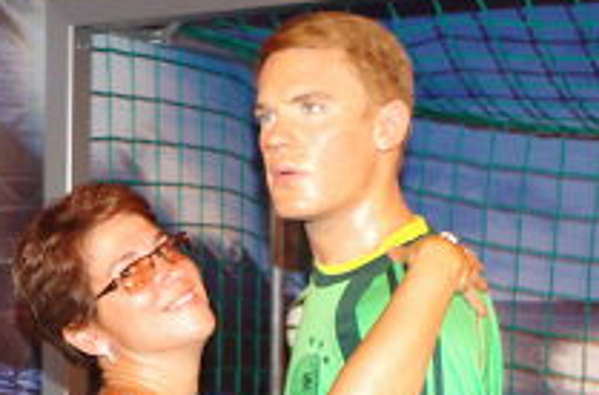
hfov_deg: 25.7
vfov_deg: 16.7
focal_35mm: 78
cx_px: 139
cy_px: 461
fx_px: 1294
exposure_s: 1/15
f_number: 3.5
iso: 400
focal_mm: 18
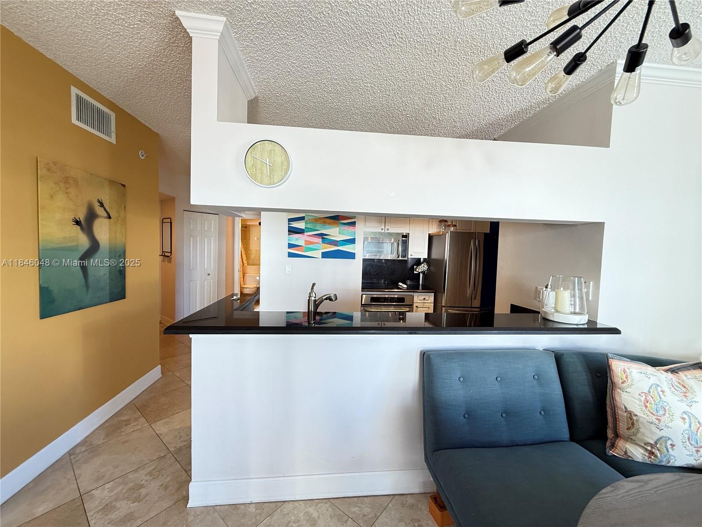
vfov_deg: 85.7
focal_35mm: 14
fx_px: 284
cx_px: 351
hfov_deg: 102.1
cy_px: 264
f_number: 2.2
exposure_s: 1/60
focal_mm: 2.22
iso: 200
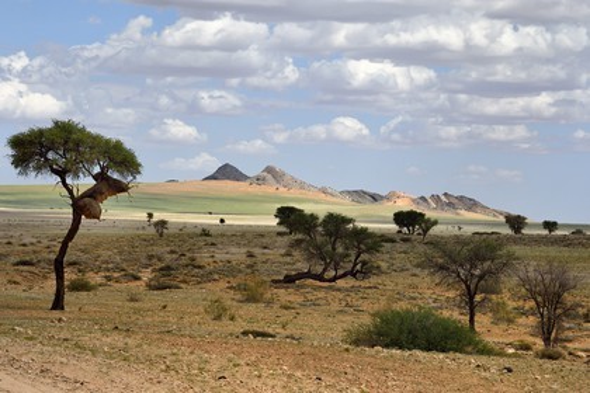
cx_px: 295
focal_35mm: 135
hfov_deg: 15.2
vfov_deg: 10.2
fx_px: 2212
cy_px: 196
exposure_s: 1/5000
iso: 800
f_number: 7.1
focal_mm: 135
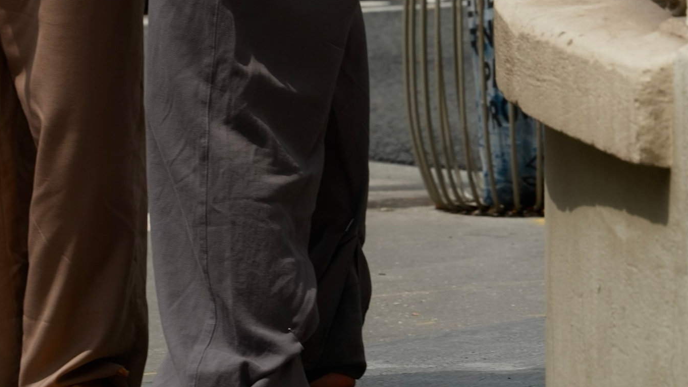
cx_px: 140
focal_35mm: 390
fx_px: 7115
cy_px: -305
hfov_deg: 5.5
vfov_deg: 3.1
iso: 200
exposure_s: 1/320
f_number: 8
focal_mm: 131
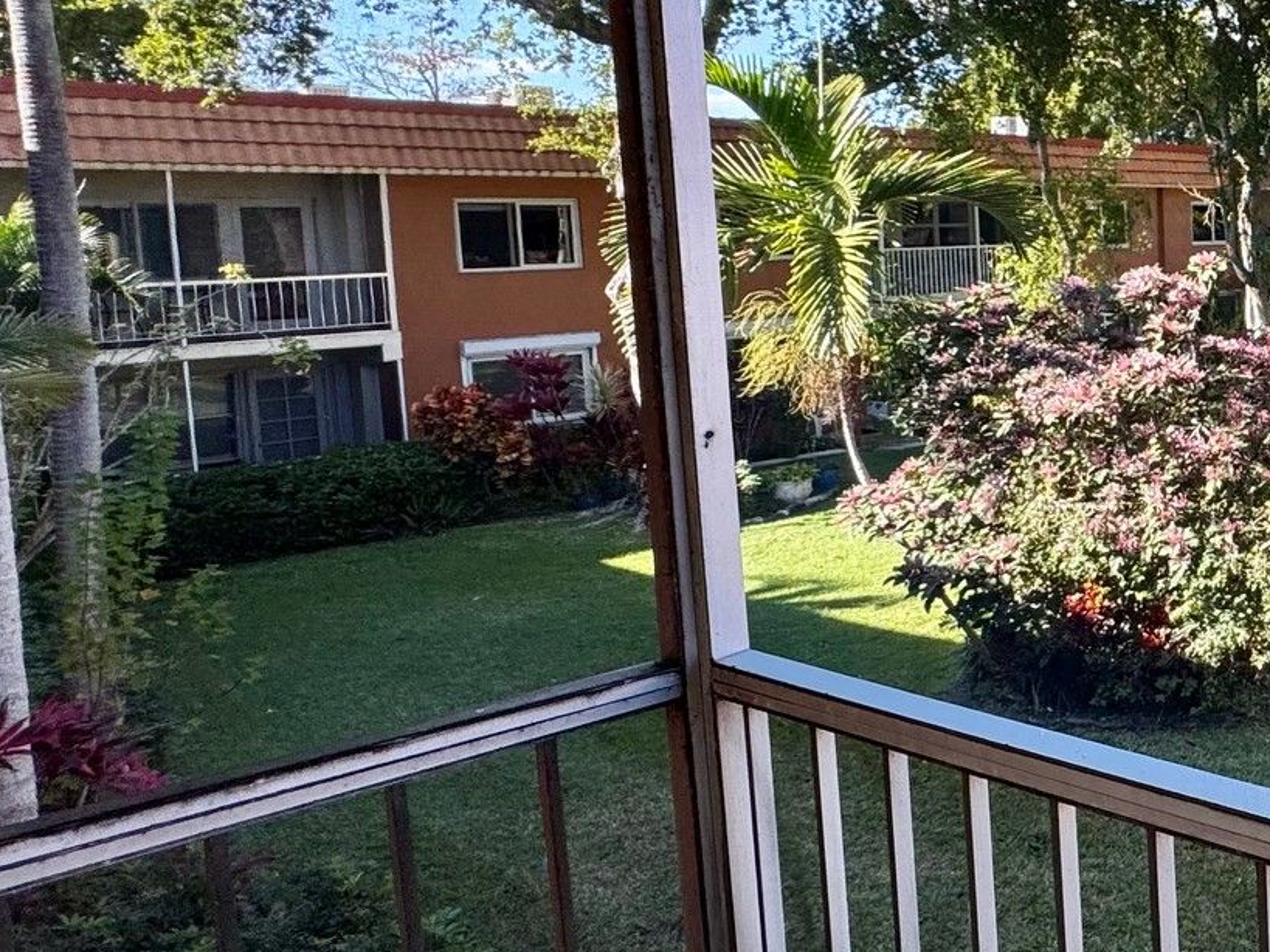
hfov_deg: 38.7
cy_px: 319
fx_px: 1284
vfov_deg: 40.2
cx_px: 1523
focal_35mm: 35
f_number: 2.2
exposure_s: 1/240
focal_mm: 2.22
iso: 40
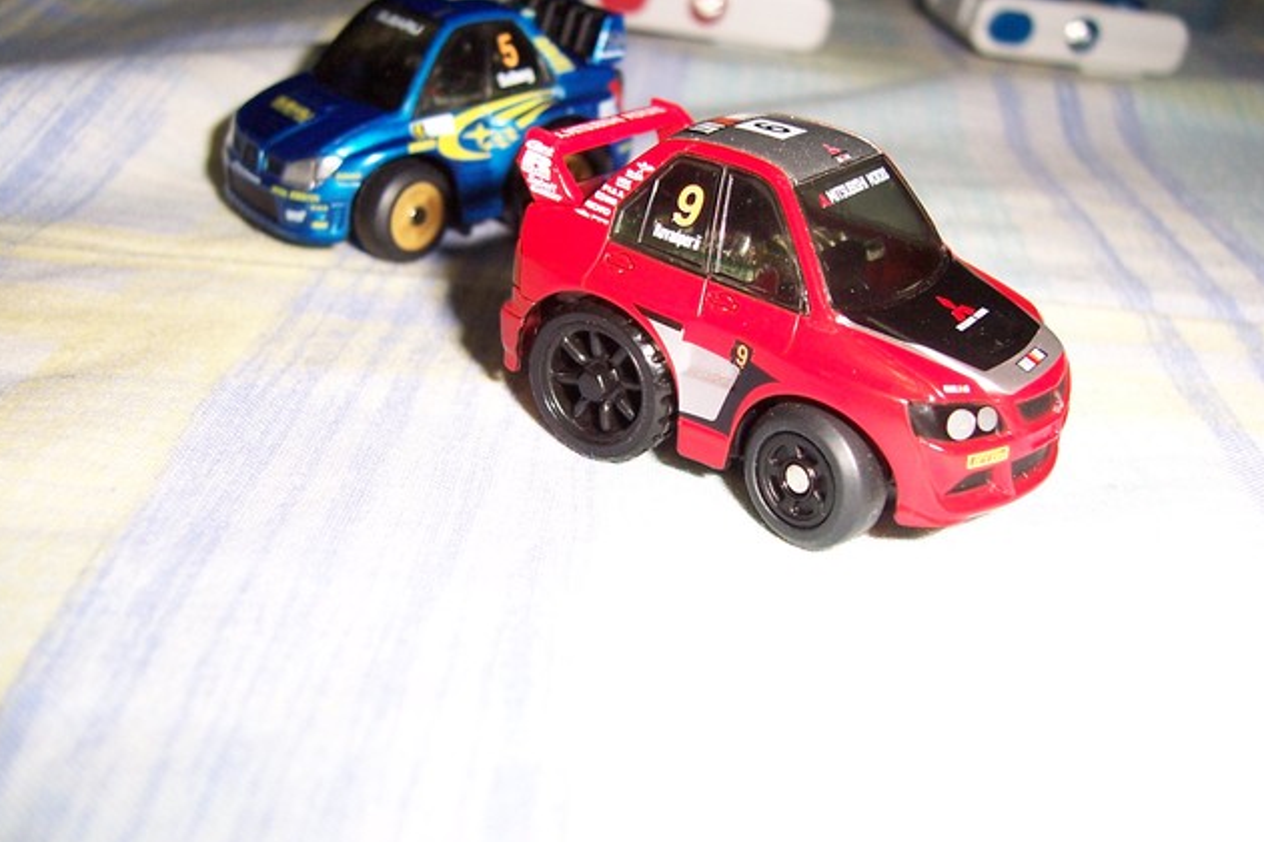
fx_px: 1333
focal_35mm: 38
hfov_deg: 50.7
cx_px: 627
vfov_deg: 35.0
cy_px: 415
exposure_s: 1/60
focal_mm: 6
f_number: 3
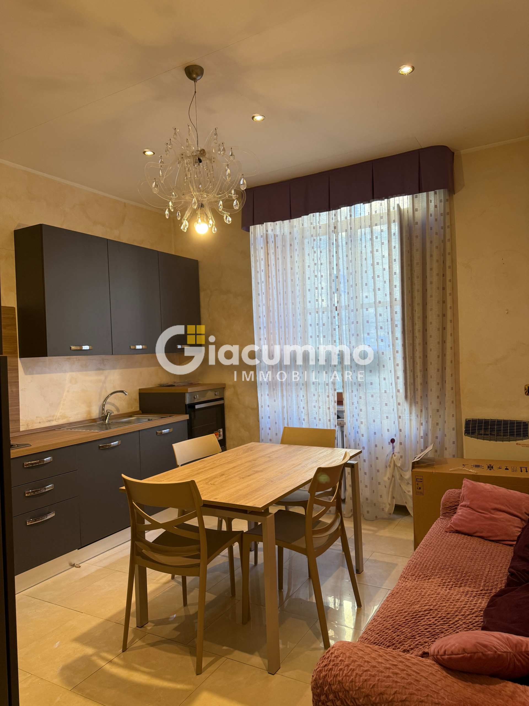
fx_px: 489
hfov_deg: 56.8
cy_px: 353
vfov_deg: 71.6
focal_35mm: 24
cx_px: 264
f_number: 1.78
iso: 125
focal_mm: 6.76
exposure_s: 1/50
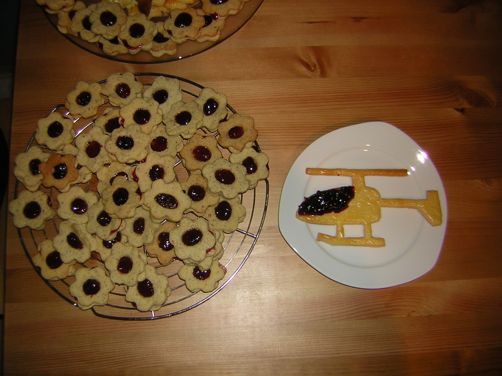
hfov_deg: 51.4
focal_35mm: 36
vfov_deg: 39.7
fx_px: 522
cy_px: 188
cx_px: 251
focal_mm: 4.7
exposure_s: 1/60.1
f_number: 2.6
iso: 50
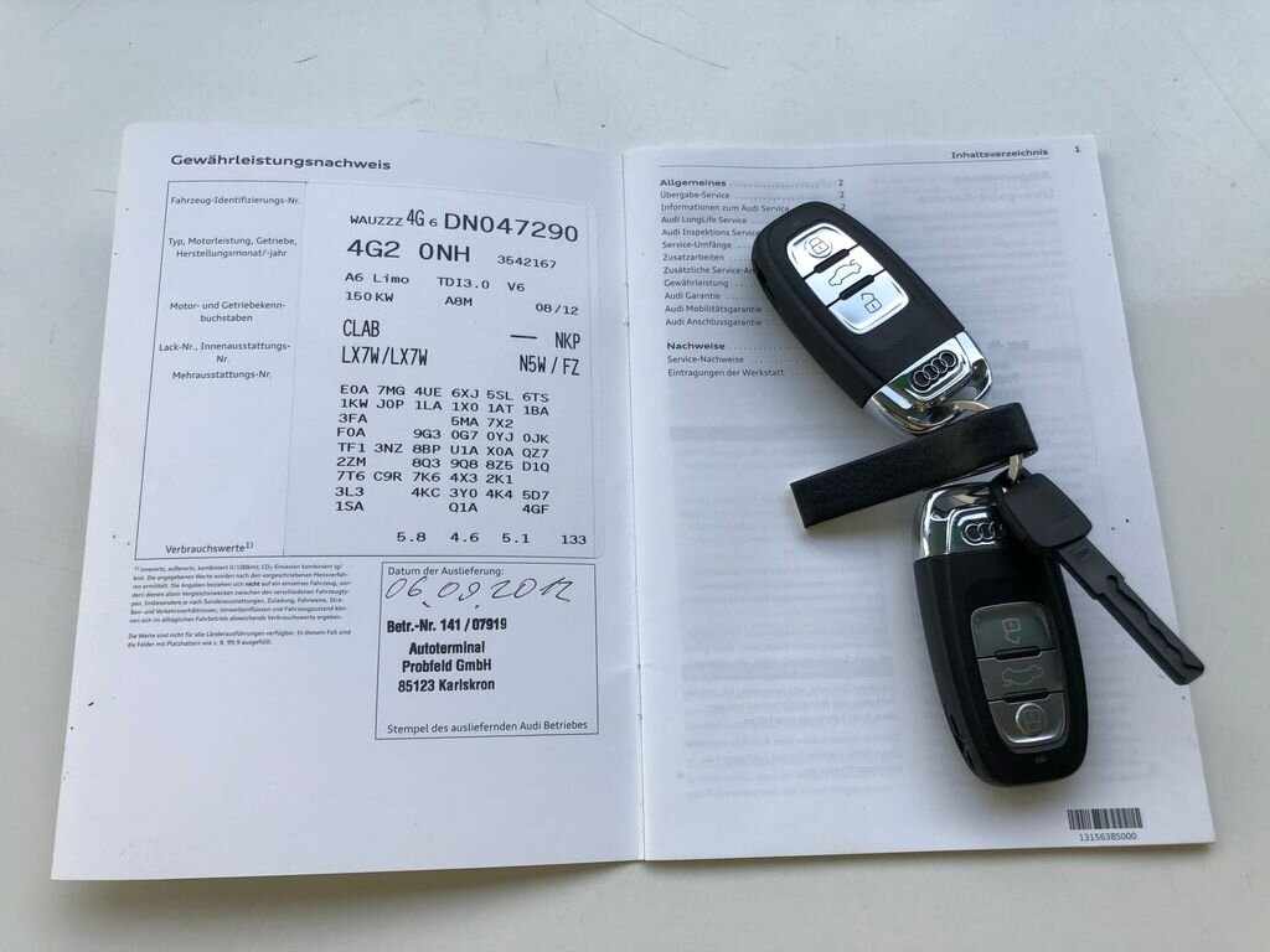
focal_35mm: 28
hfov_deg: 63.4
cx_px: 635
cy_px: 476
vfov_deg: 49.7
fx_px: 1027
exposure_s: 1/226
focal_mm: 3.99
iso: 20
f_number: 1.8
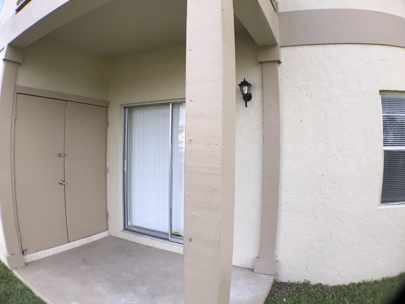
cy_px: 152
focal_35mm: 28
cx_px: 202
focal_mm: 3.99
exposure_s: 1/577
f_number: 1.8
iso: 20
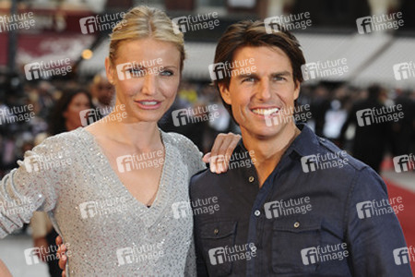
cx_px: 208
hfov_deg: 14.9
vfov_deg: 9.9
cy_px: 138
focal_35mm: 138
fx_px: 1591
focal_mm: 92
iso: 320
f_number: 5
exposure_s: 1/200
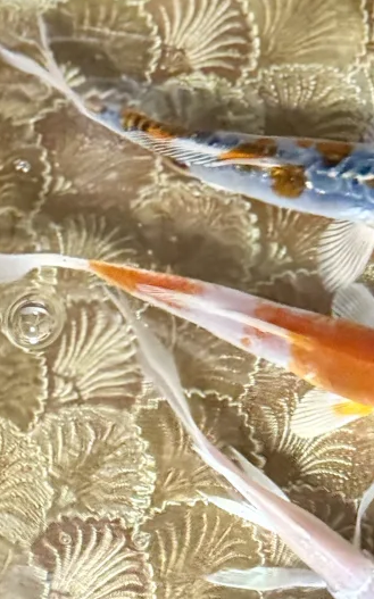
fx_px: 2269
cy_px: 217
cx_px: 49
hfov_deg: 9.4
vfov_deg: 15.0
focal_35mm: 139
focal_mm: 6.76
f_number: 1.78
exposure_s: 1/31
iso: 500
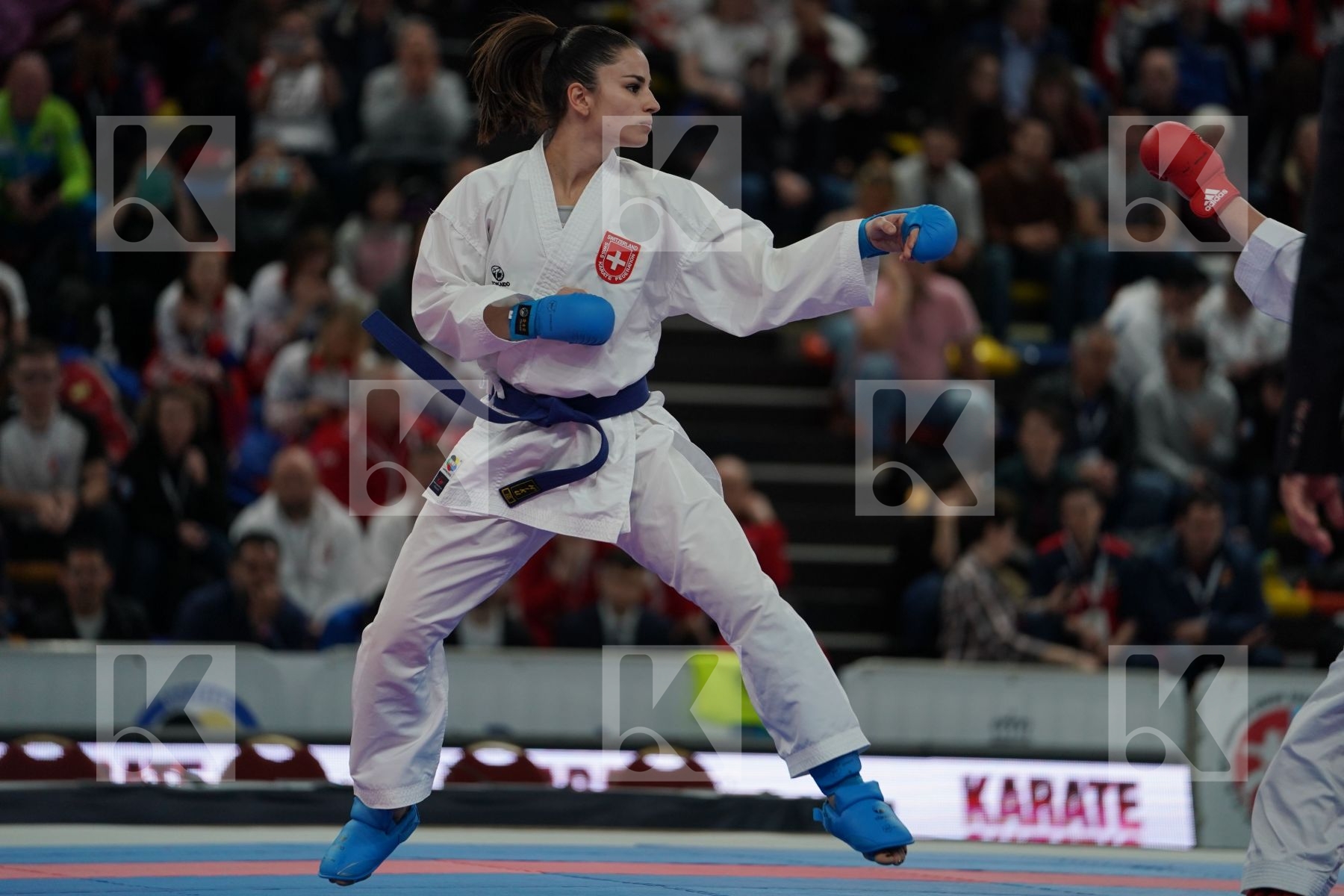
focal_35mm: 200
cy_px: 448
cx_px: 672
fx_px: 7466
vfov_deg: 6.9
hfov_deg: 10.3
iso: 1000
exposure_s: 1/1000
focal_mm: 200
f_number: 2.8
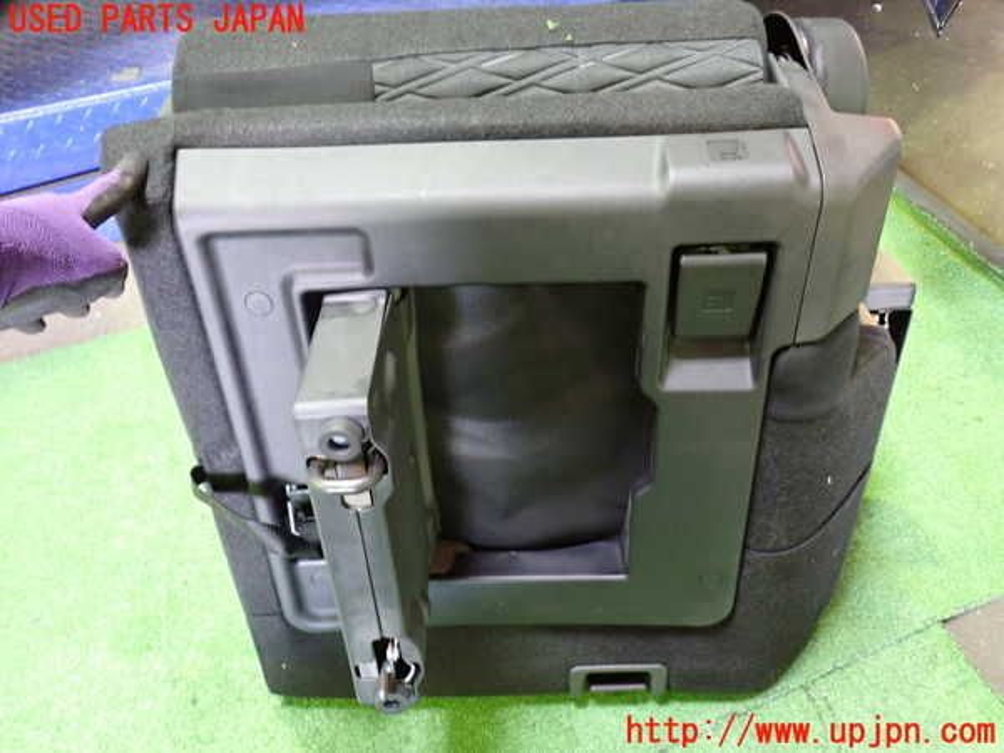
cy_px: 376
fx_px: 870
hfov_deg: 60.0
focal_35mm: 30
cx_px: 502
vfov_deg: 46.8
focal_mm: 5.4
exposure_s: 1/20
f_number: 2.3
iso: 800
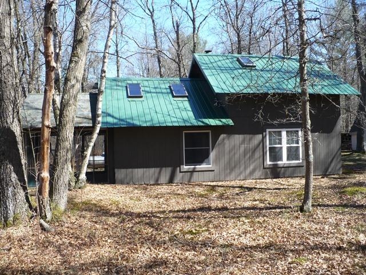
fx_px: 391
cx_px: 183
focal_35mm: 37
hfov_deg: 50.1
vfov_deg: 38.7
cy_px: 138
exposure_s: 1/400
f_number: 2.8
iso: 100
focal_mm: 6.1
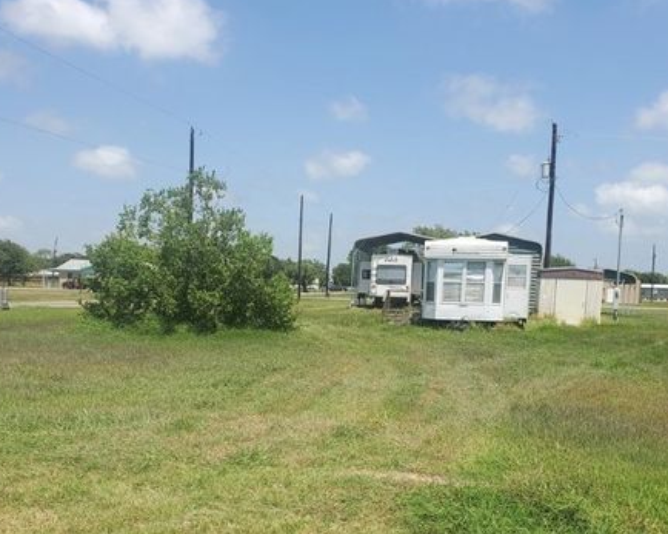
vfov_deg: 37.8
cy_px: 359
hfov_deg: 46.8
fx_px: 771
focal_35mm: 39
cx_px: 312
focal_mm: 4.3
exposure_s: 1/1818
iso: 50
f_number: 2.4
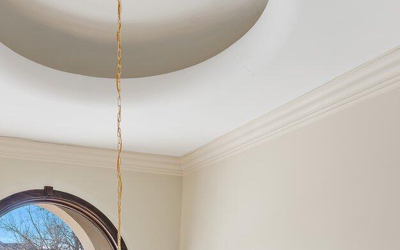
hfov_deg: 53.6
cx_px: 118
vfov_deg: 24.9
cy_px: 400
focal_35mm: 35
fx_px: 381
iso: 320
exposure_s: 1/5
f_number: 9
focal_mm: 14
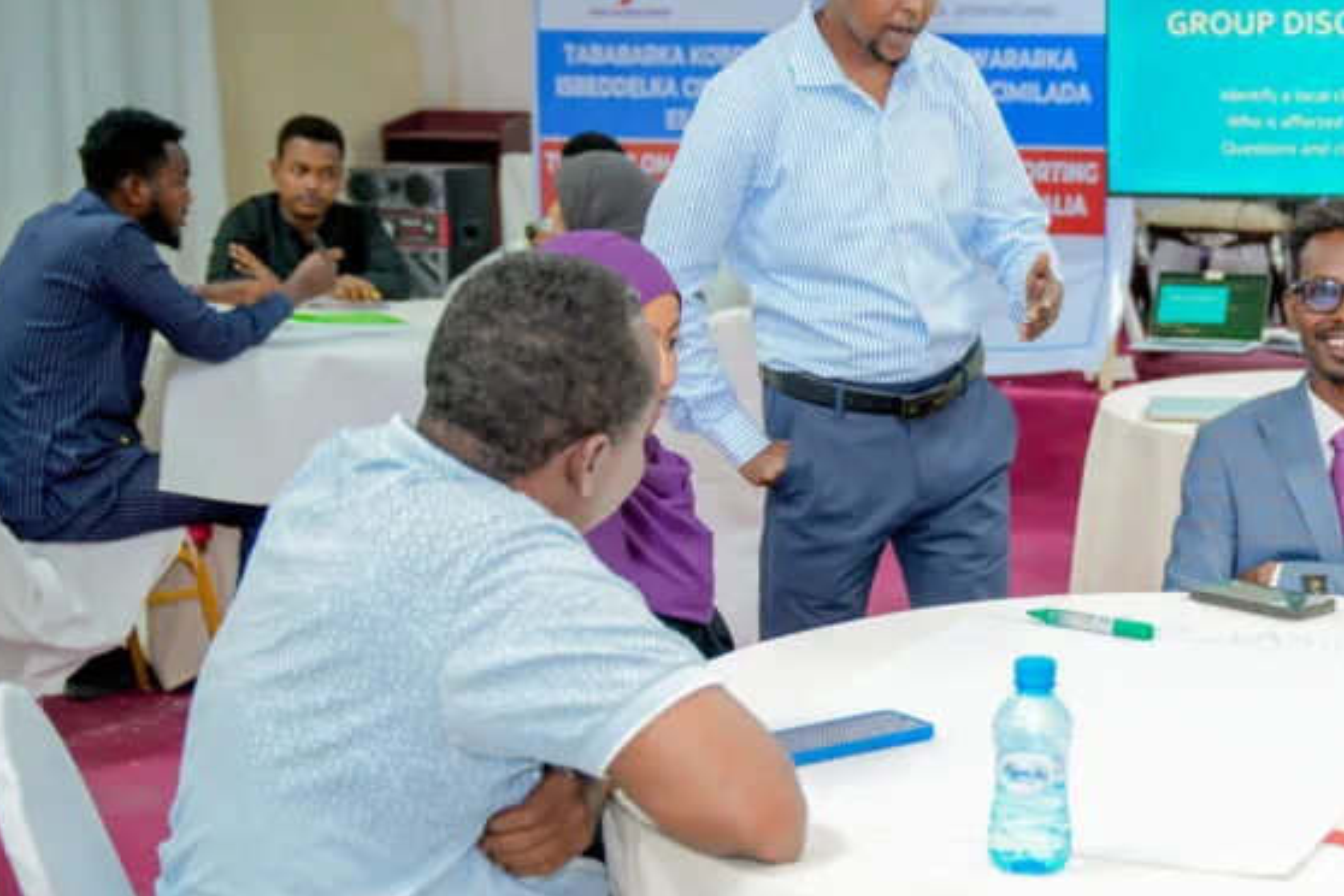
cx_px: 1156
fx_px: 2501
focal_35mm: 67
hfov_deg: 29.1
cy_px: 544
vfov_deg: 20.3
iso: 640
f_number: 2.8
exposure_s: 1/125
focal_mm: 35
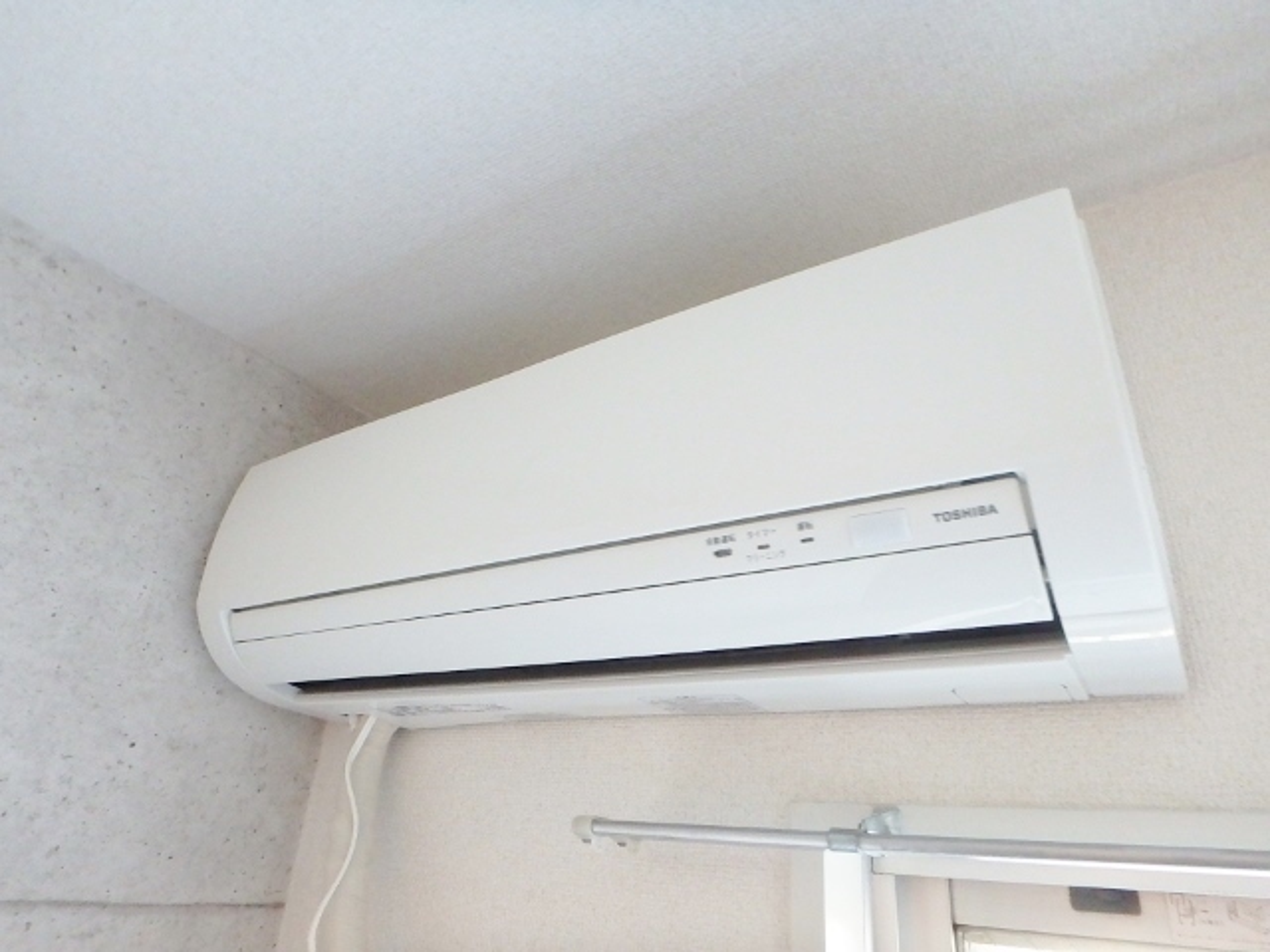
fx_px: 770
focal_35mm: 21
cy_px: 476
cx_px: 635
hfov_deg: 79.0
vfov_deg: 63.4
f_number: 3.5
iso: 800
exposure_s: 1/15
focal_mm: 3.7
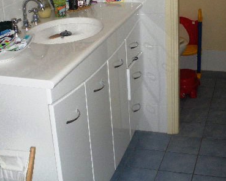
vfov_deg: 24.6
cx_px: 143
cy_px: 39
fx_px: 408
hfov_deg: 30.8
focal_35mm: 61
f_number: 3.5
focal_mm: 6.3
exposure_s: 1/60
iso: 153
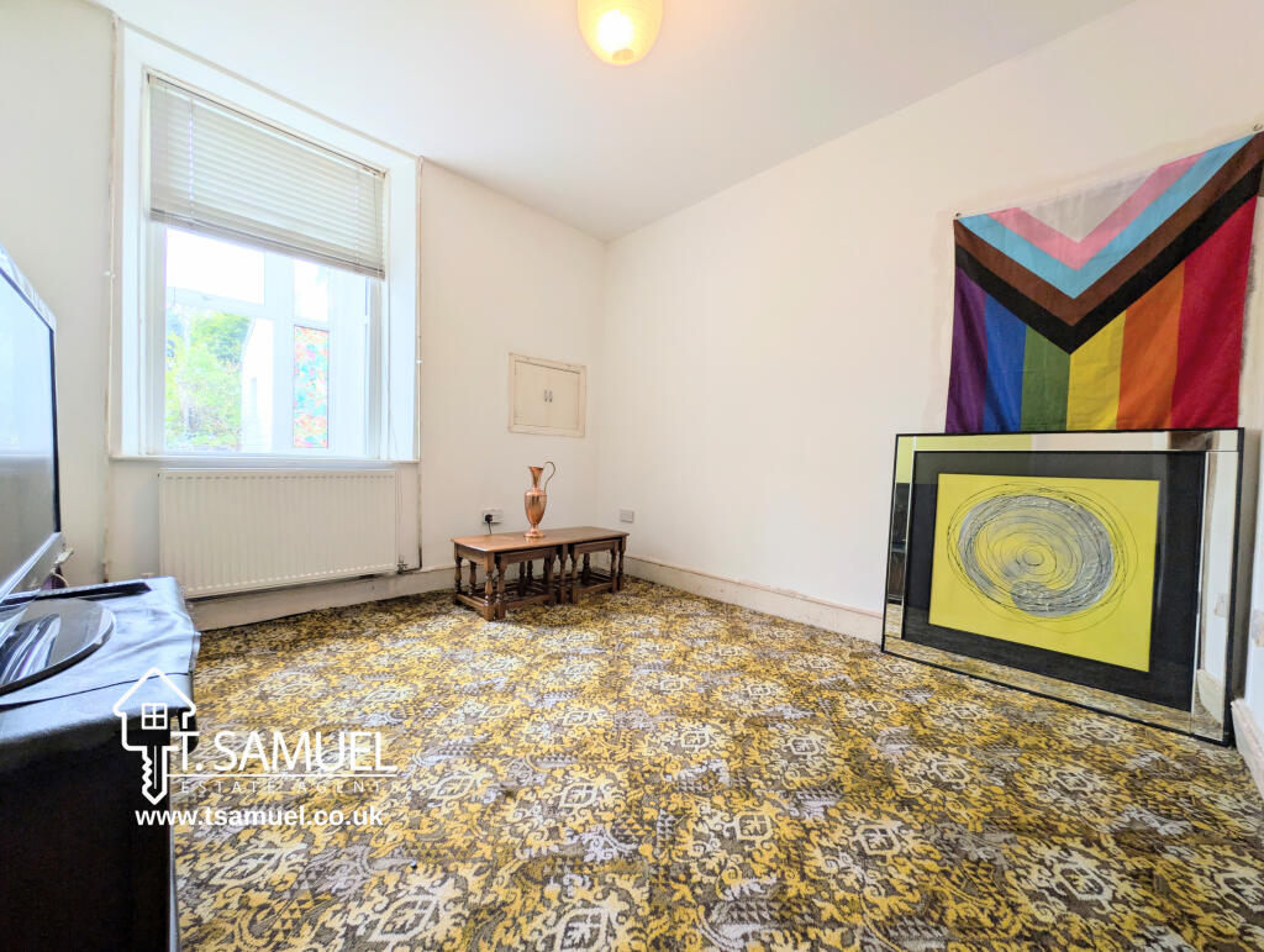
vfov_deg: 94.6
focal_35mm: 12
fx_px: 439
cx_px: 632
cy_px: 476
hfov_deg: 110.5
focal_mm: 2.23
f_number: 1.95
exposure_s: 1/73.3
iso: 41
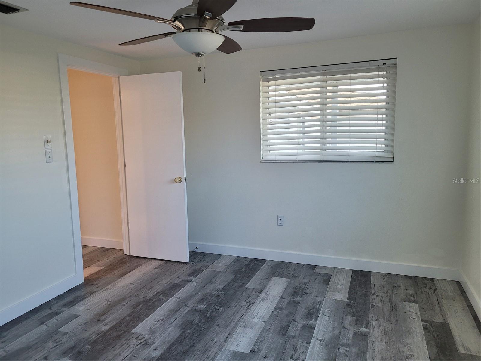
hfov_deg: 67.3
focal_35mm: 26
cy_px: 180
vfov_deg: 53.1
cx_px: 240
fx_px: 361
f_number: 1.8
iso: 200
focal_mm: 5.4
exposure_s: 1/120
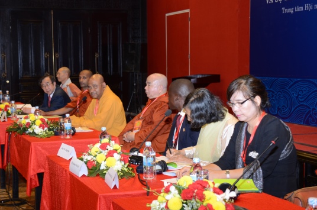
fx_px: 598
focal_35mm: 68
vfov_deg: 19.9
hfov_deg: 29.7
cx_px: 132
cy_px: 114
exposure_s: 1/40
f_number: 4.8
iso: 500
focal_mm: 38
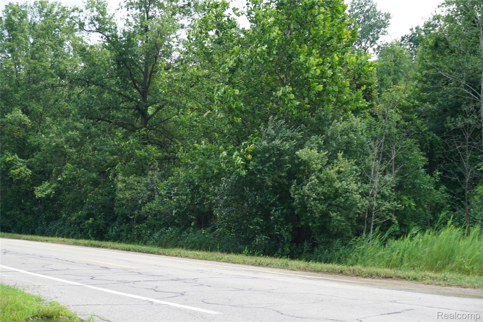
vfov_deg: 24.4
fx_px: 745
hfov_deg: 35.9
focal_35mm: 56
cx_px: 242
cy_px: 161
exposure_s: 1/100
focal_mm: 37
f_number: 8
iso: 100
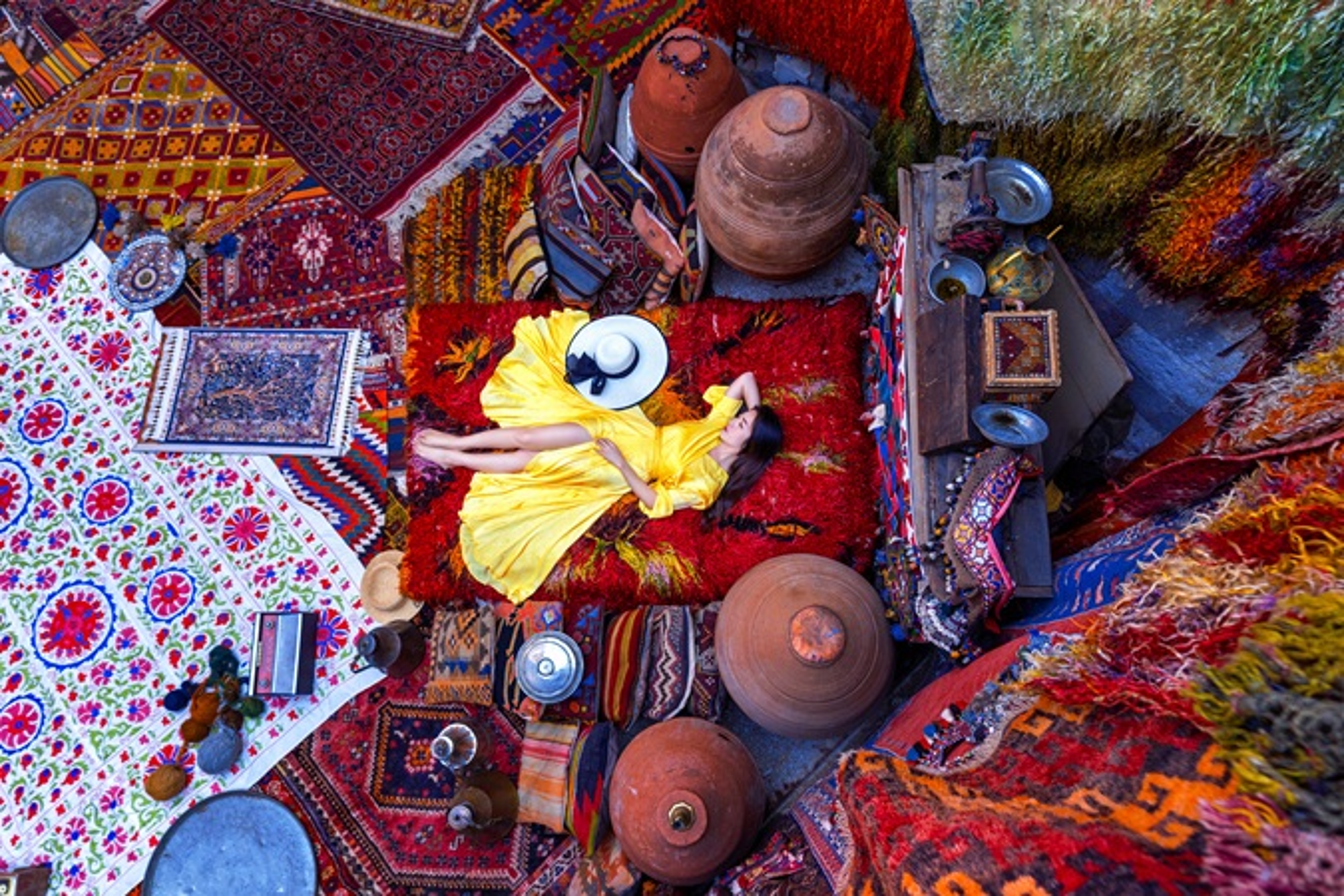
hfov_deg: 81.2
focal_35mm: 21
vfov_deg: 59.5
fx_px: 784
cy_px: 448
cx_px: 672
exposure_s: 1/100
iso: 200
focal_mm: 21
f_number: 4
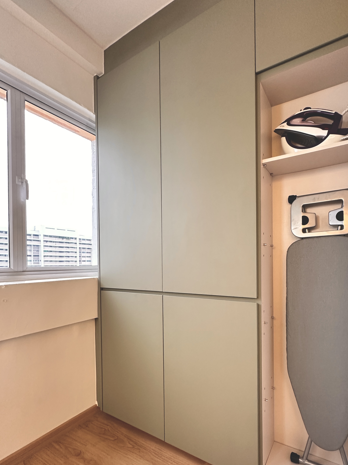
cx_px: 202
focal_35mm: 17
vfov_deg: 90.0
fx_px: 228
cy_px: 276
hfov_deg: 74.2
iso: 320
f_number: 2.2
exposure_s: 1/64
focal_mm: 2.22
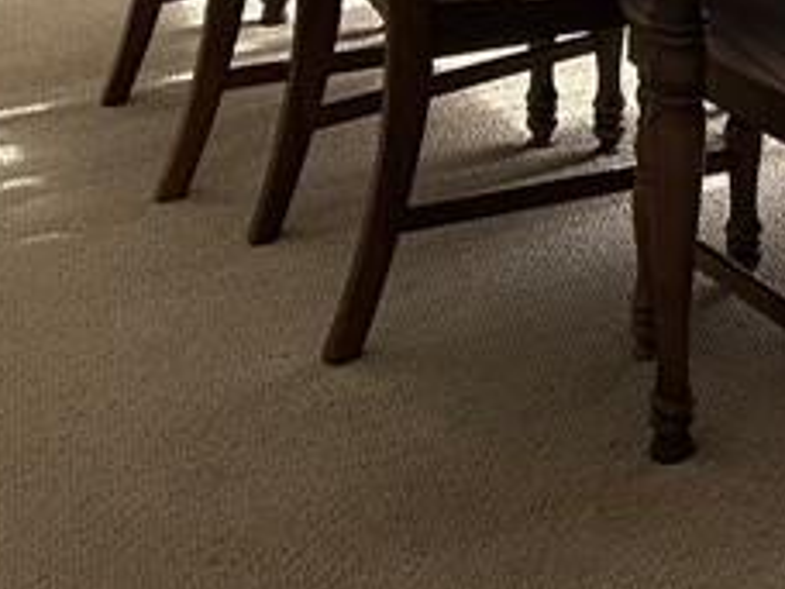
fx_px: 2653
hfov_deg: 15.9
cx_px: 1050
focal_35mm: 117
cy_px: -692
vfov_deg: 11.1
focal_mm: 5.7
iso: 100
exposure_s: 1/60
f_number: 1.5
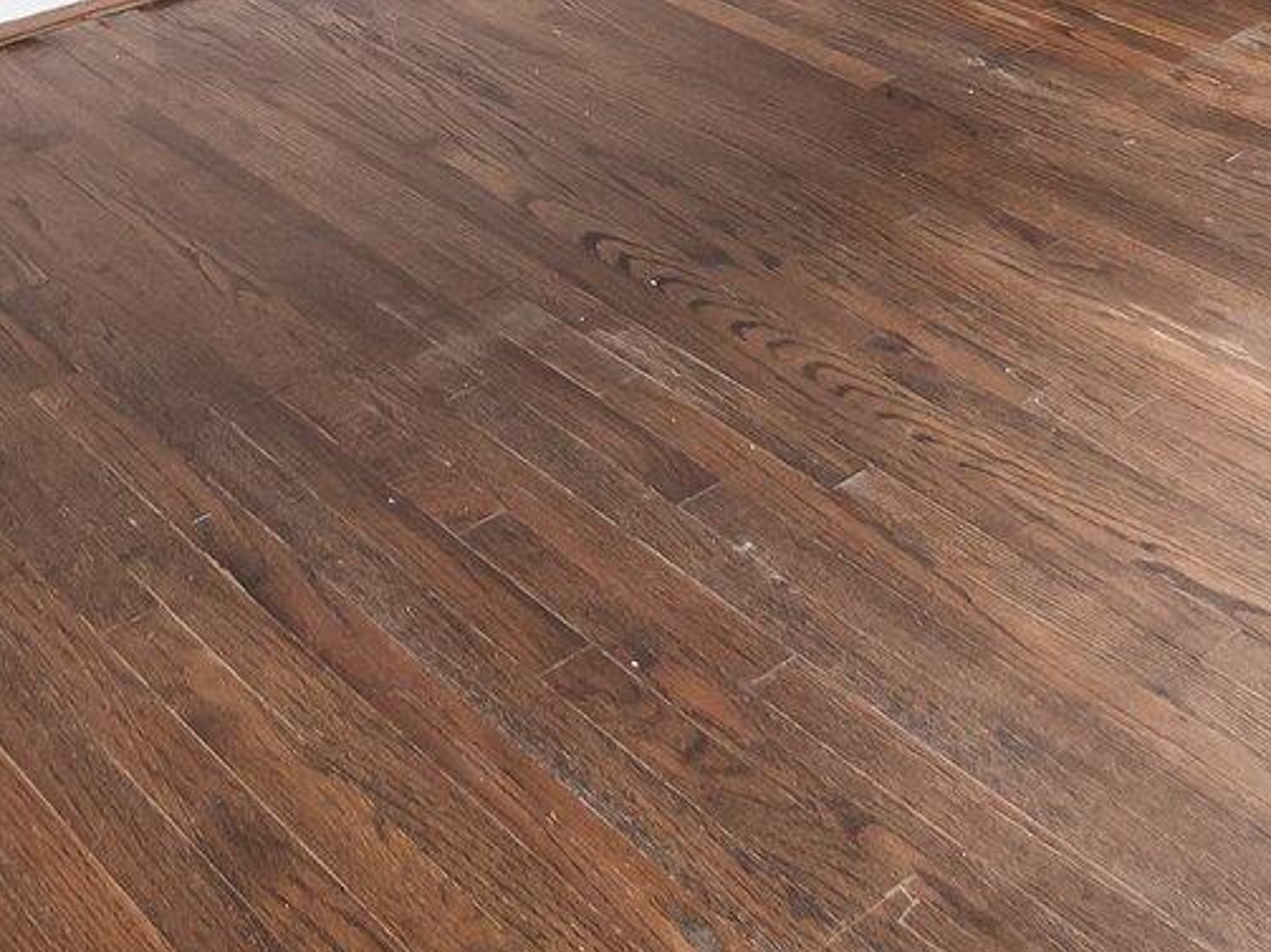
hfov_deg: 33.6
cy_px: -889
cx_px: 480
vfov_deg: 18.3
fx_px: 2092
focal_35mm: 57
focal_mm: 7
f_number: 4
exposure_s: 1/25
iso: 400
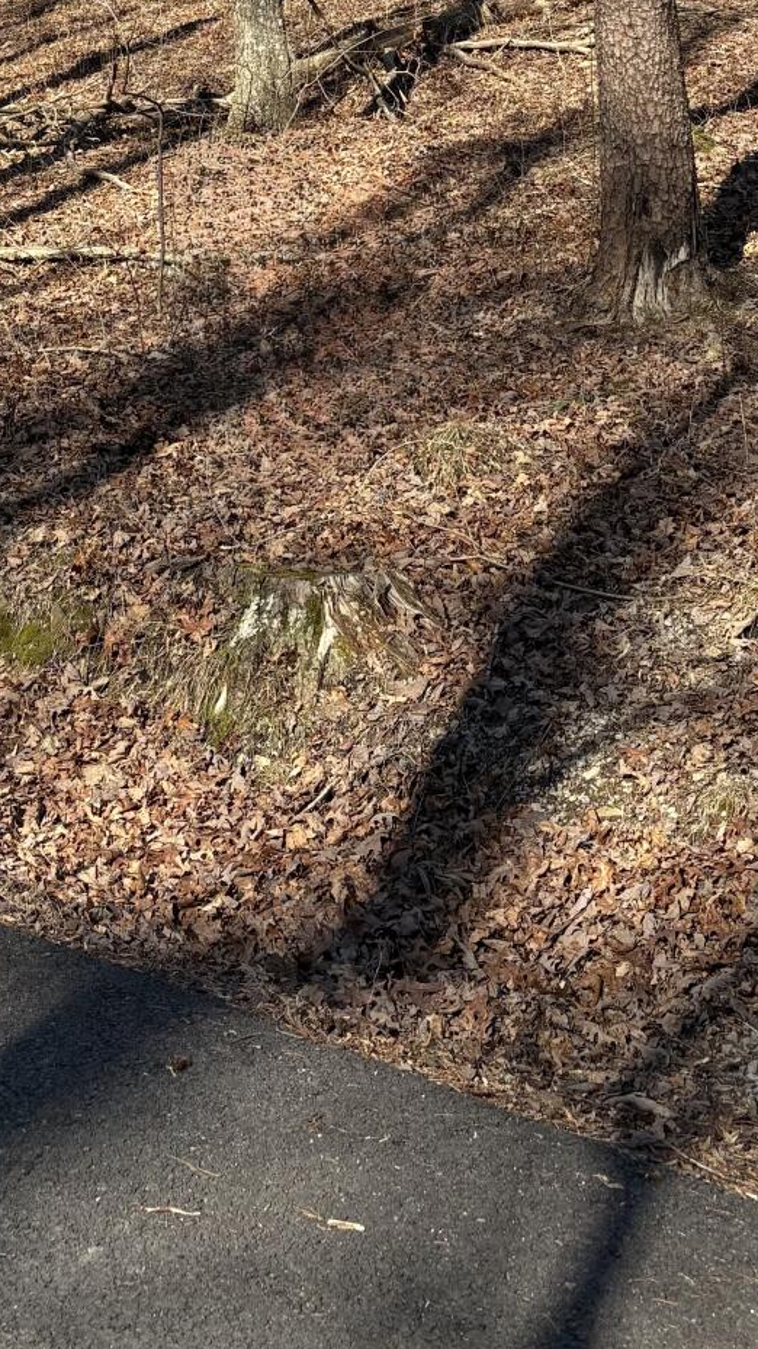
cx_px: 282
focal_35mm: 61
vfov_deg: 31.5
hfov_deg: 19.7
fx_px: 2181
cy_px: -29
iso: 50
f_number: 1.6
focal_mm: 5.96
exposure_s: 1/1337
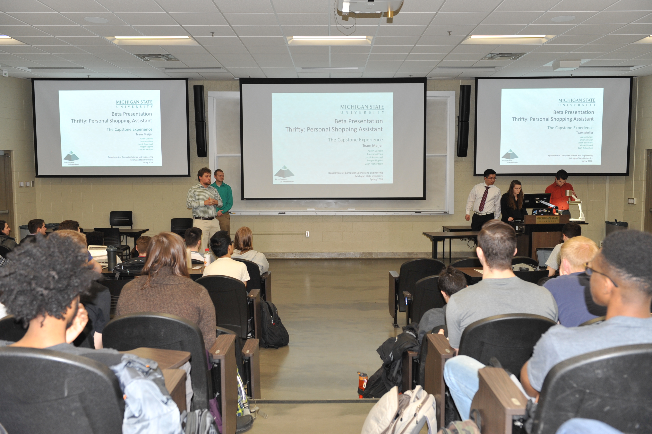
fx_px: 615
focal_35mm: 34
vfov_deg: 38.9
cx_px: 326
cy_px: 217
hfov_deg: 55.8
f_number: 5
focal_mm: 34
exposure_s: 1/60
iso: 1000
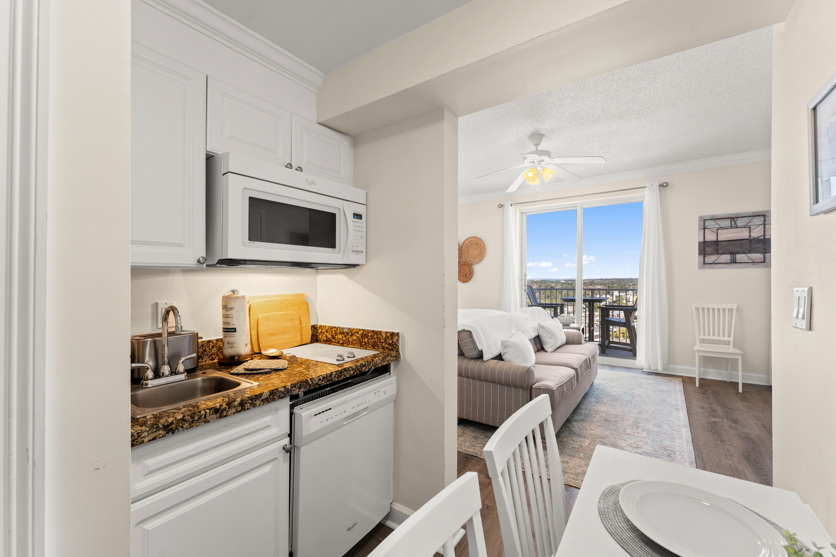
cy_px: 278
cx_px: 418
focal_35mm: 15
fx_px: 348
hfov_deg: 100.4
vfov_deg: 77.3
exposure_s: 1/5
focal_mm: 15
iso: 640
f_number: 9
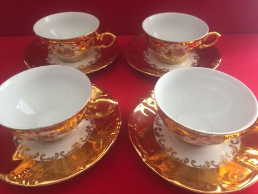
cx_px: 129
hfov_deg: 61.7
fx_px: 216
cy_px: 97
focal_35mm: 29
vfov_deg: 48.2
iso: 100
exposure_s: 1/33
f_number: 2.2
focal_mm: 4.15
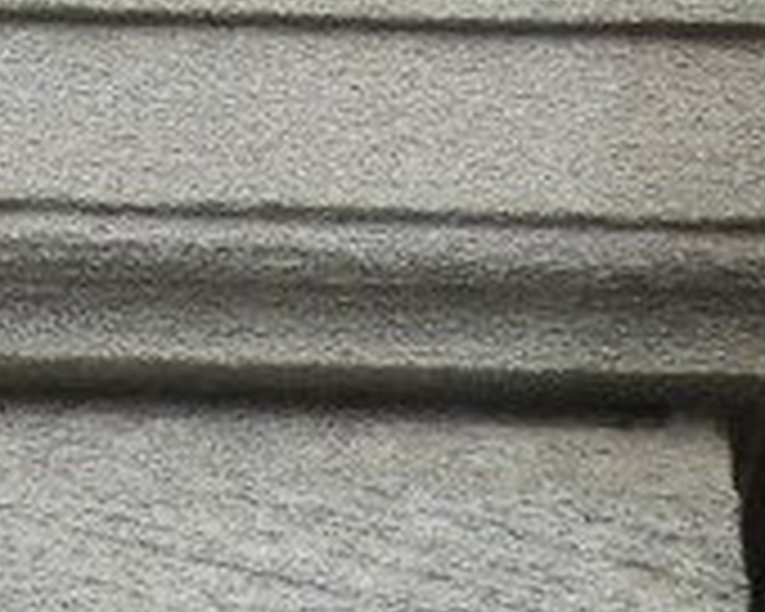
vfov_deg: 2.2
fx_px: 15917
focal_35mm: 703
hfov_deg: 2.7
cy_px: -1634
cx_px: -1418
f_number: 4.5
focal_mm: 15.2
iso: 100
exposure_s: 1/200
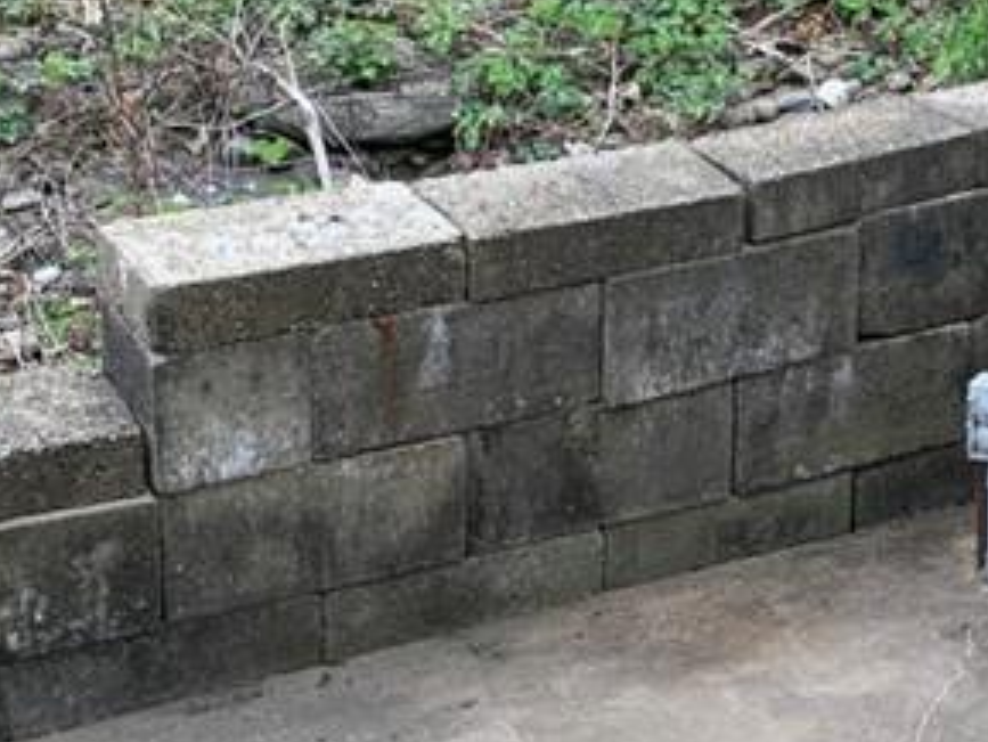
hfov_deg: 20.1
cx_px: 1162
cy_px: 479
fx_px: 2627
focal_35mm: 92
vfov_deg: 16.0
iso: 32
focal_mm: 4.25
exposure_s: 1/121
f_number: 1.8
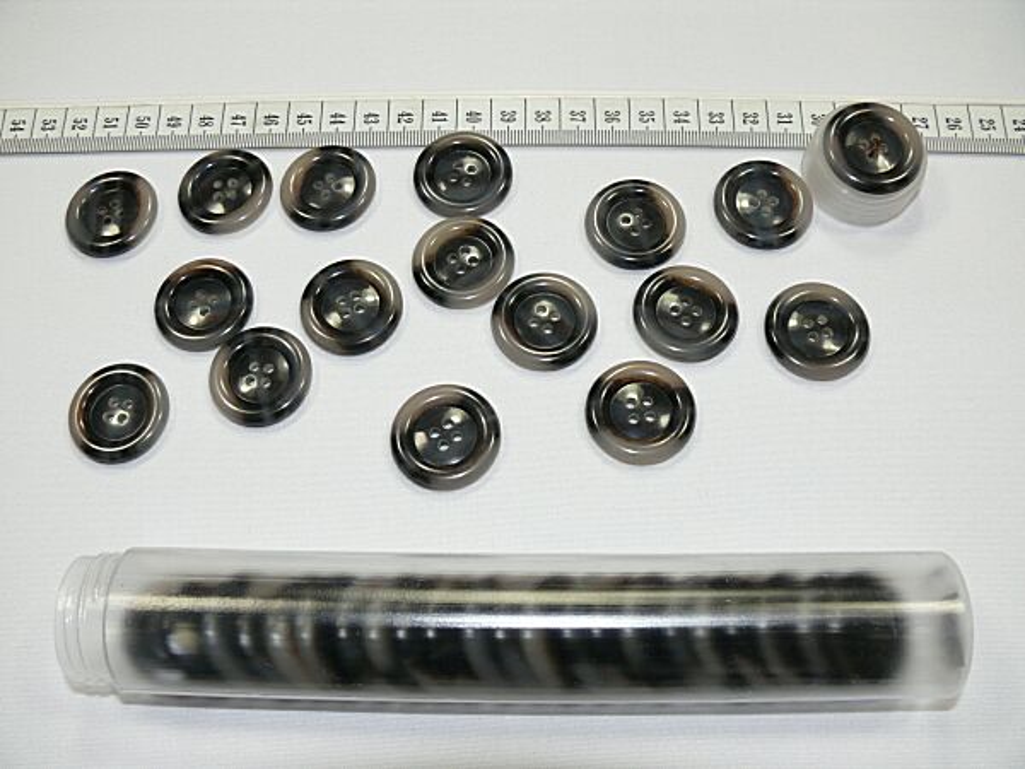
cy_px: 384
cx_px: 512
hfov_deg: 52.6
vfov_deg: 40.7
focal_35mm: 35
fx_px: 1036
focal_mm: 7.4
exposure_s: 1/50
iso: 100
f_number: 4
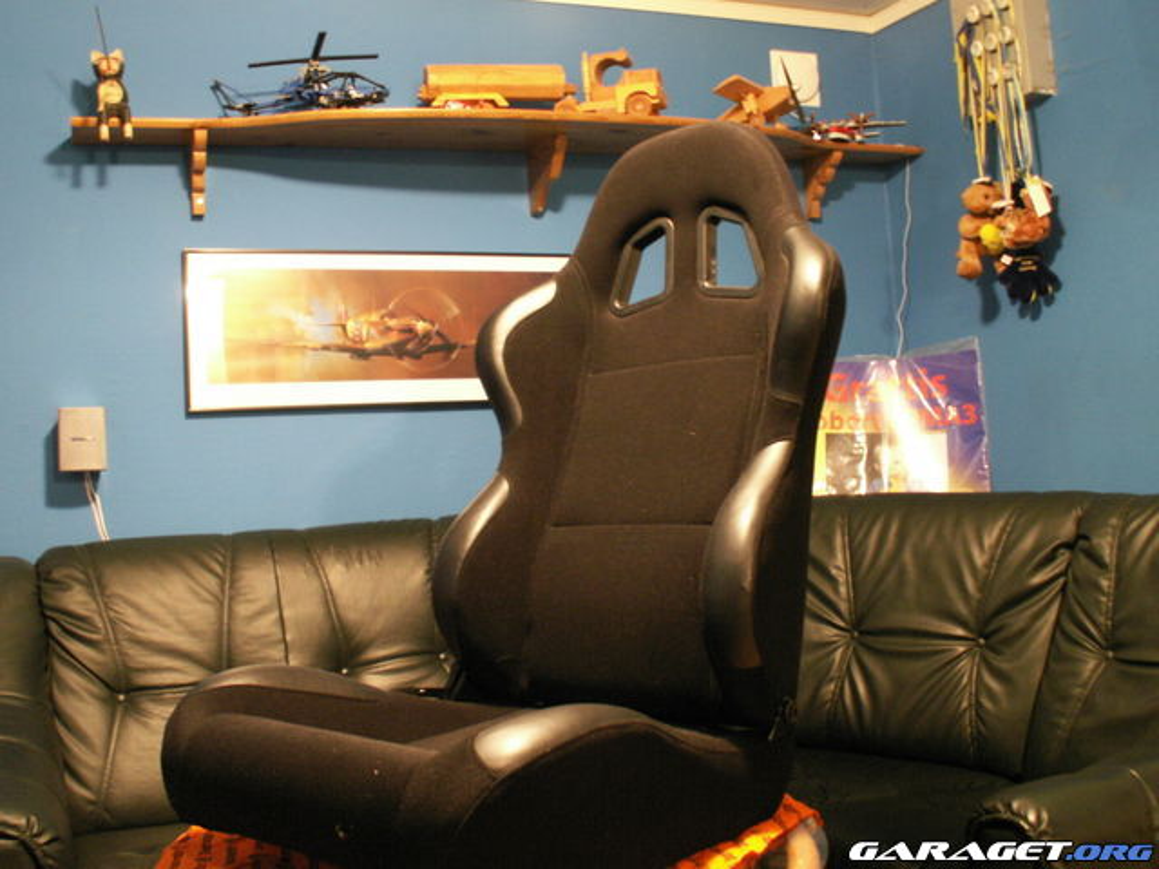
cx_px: 580
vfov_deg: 40.7
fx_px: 1172
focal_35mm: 35
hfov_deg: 52.6
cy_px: 434
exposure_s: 2
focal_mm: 5.86
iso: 160
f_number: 2.8
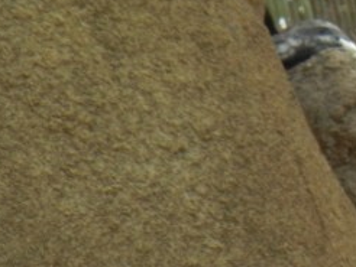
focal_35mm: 952
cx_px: 734
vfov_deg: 1.6
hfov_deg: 2.1
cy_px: -33
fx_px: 9800
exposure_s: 1/364
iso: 160
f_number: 4.8
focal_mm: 41.2
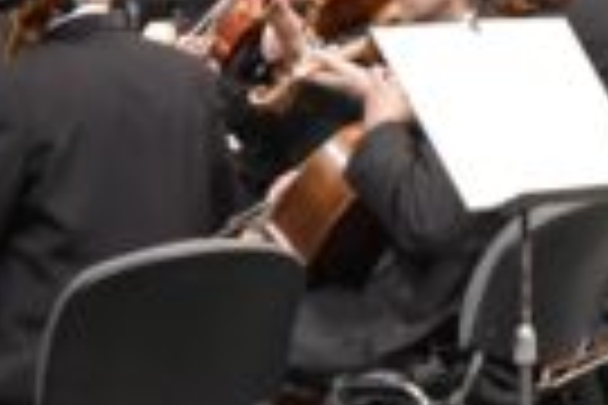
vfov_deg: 2.9
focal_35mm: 468
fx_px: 7901
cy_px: -346
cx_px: 883
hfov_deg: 4.4
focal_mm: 55
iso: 3200
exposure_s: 1/100
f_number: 5
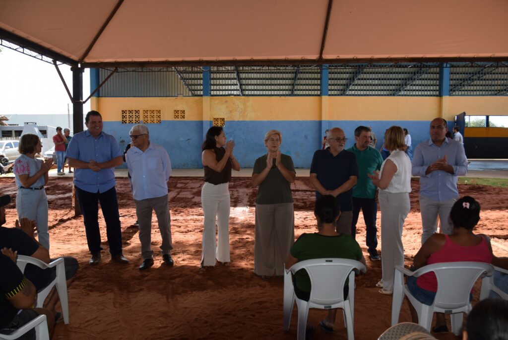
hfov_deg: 67.3
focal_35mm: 27
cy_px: 170
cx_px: 254
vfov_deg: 48.0
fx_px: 381
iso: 100
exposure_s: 1/125
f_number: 5.6
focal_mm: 18
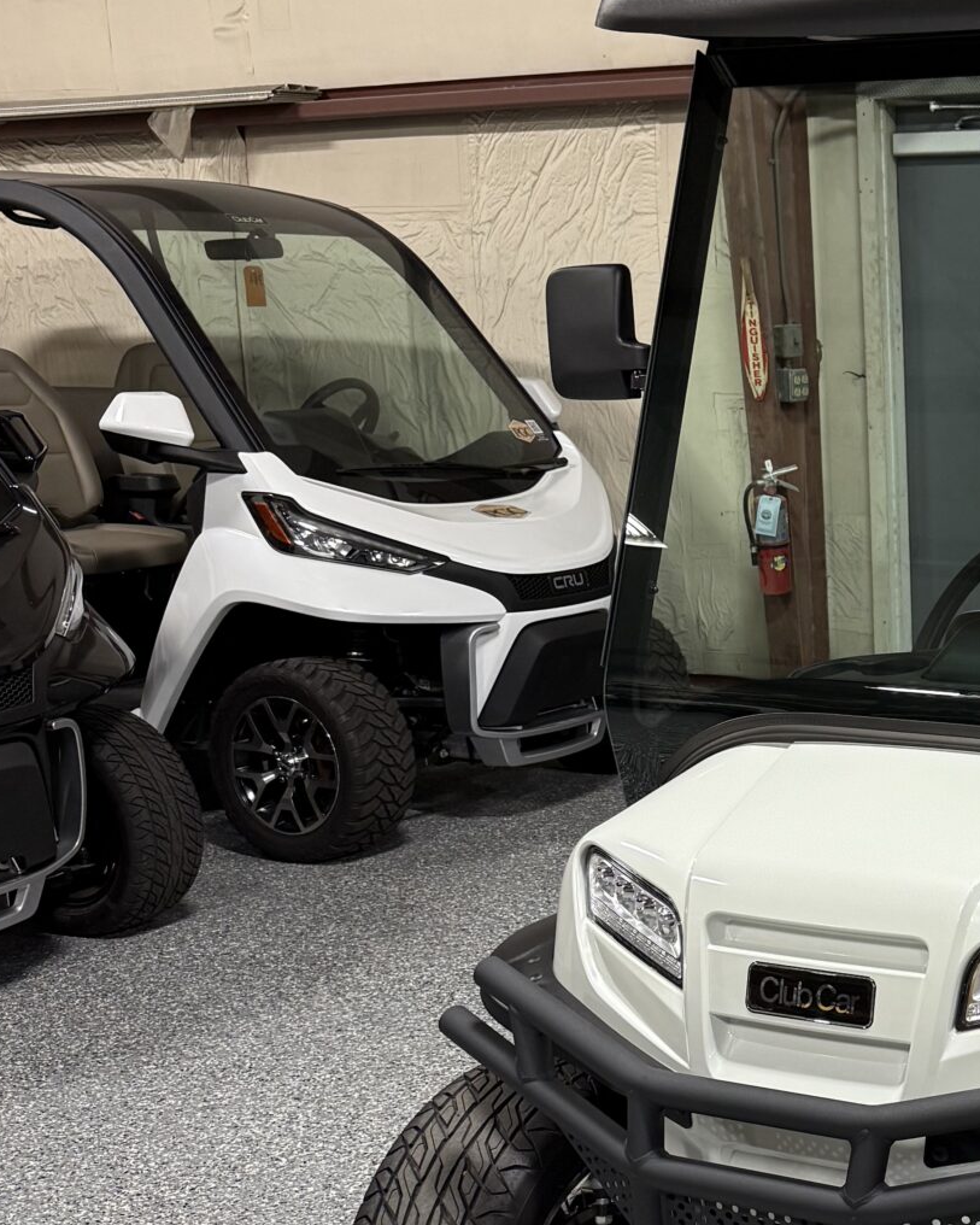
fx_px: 2139
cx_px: 1084
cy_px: 781
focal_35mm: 59
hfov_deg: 24.1
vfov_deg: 31.8
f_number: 1.78
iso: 160
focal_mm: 6.76
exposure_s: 1/60
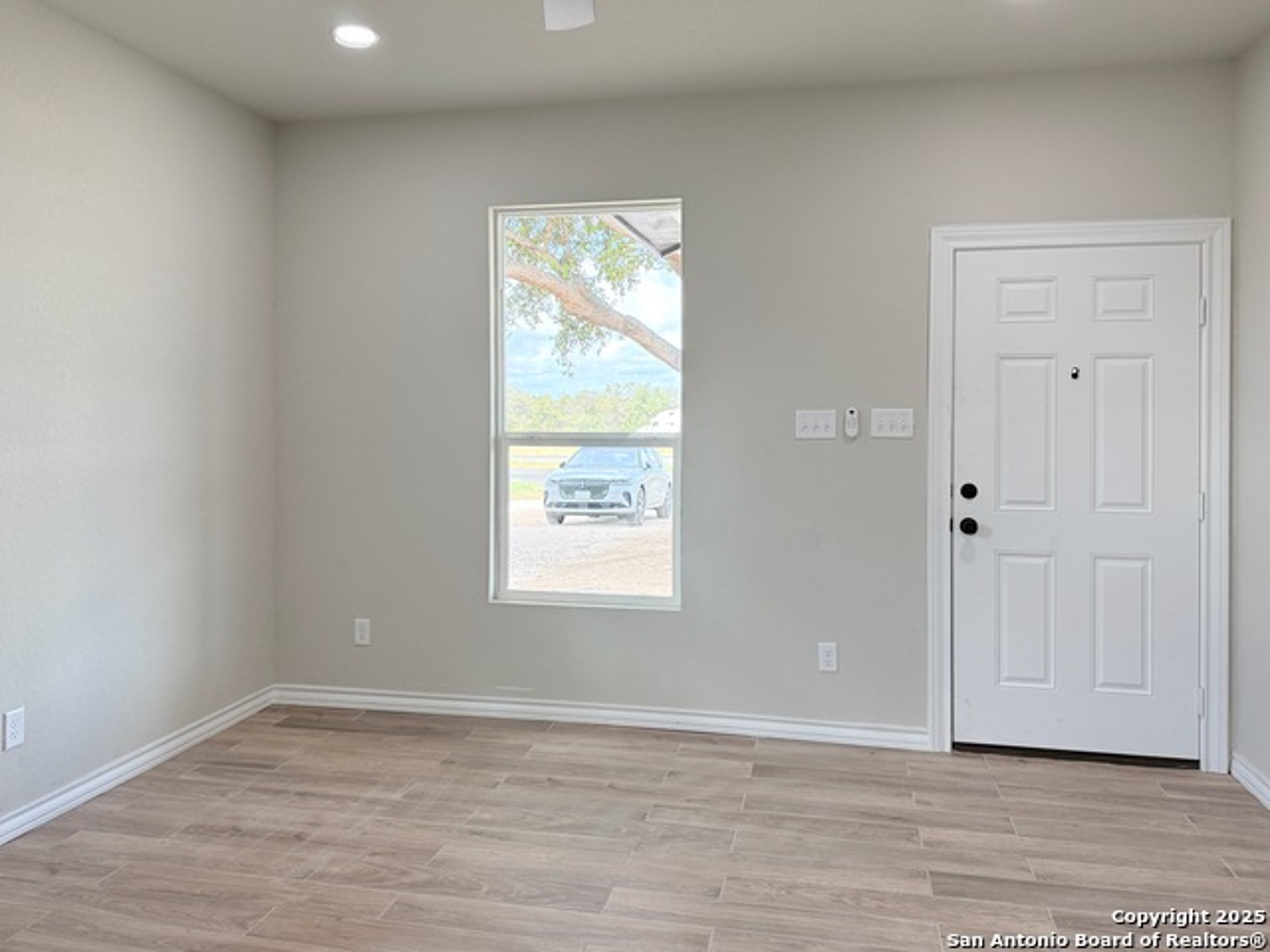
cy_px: 476
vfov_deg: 56.8
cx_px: 635
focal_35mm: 24
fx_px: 881
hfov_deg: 71.6
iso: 200
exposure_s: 1/232
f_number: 1.78
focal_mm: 6.76
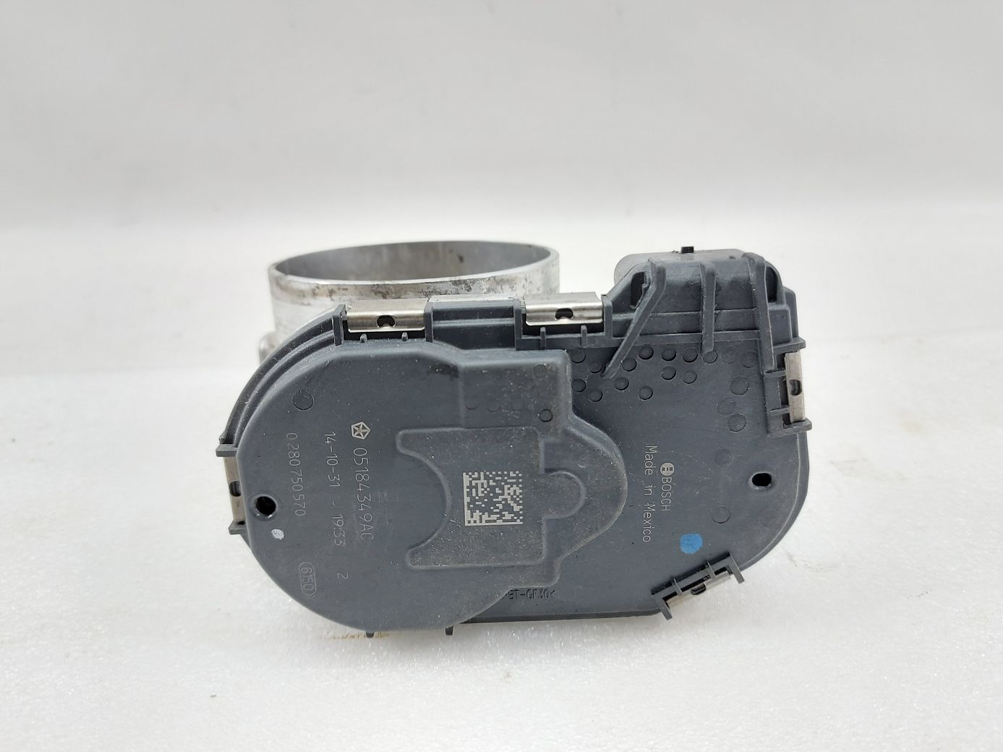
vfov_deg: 56.8
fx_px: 695
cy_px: 376
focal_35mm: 24
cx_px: 502
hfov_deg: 71.6
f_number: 1.8
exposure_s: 1/50
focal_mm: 5.23
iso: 160
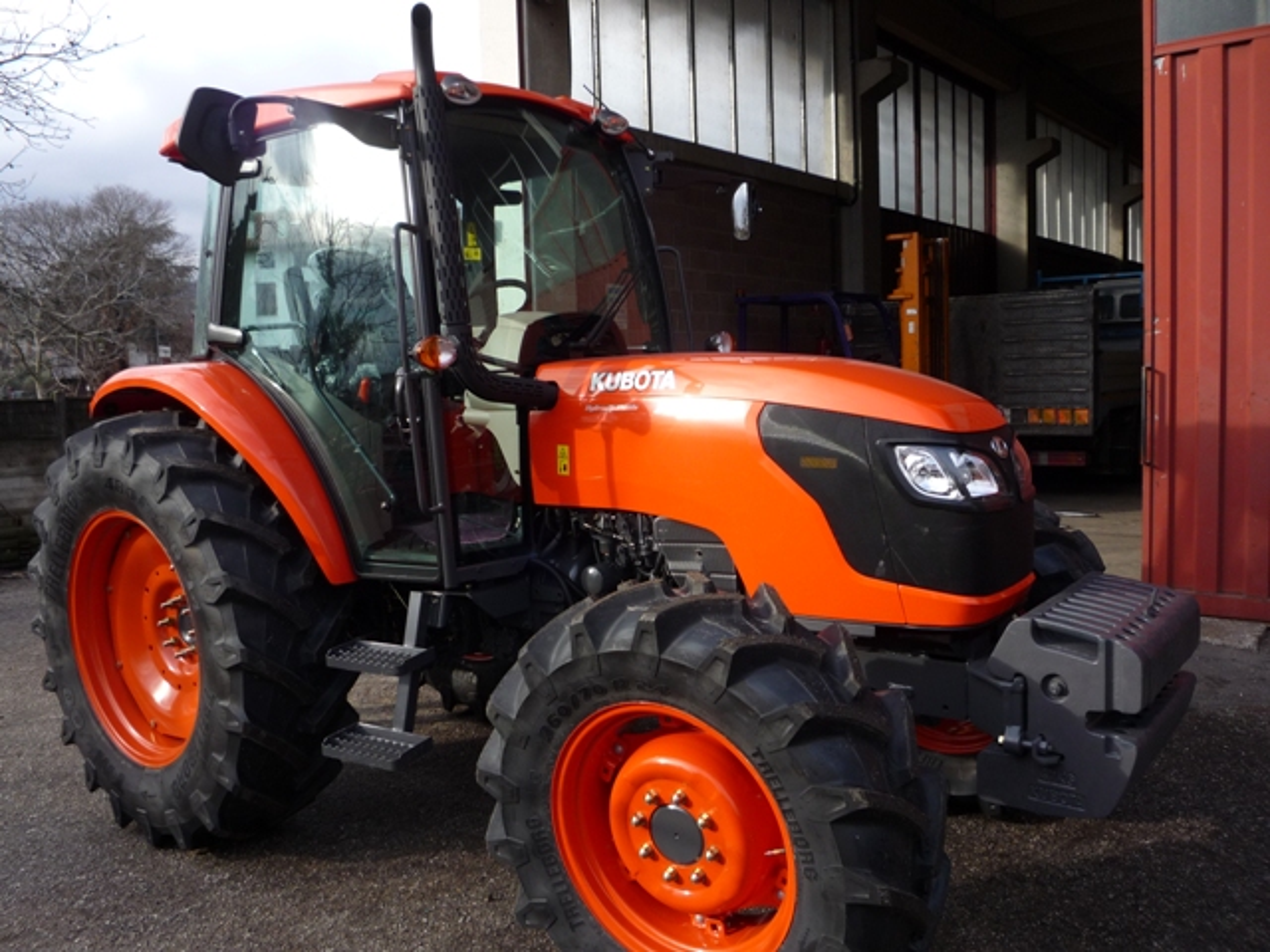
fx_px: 1101
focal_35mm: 30
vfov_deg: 46.8
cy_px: 476
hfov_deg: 60.0
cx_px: 635
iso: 100
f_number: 4
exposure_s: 1/160
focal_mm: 5.2
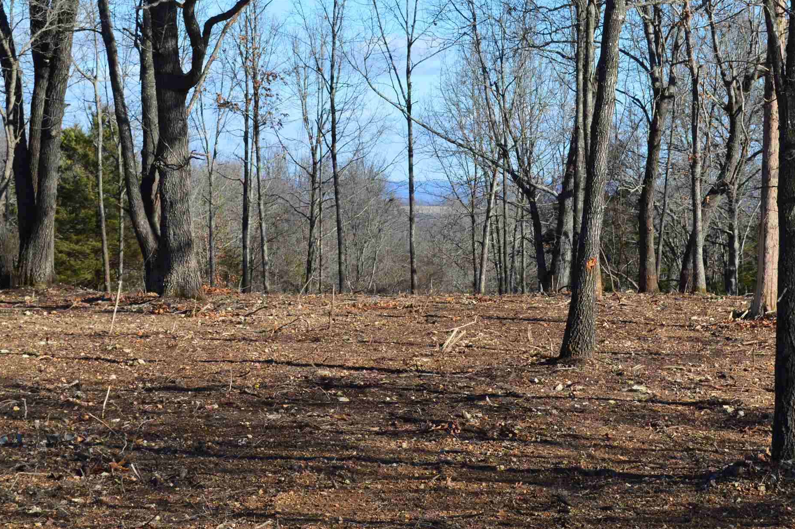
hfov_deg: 19.5
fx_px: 2316
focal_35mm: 105
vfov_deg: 13.0
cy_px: 163
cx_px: 454
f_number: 11
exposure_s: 1/400
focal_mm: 42
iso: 400
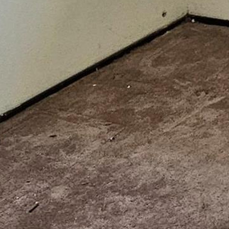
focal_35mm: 97
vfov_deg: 14.7
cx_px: 419
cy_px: -229
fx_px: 726
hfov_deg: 15.3
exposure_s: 1/60.2
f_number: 2.2
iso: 64
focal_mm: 2.2
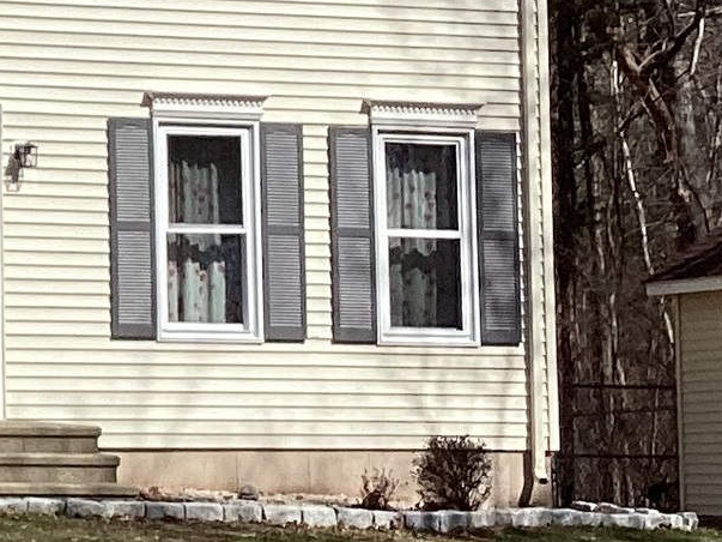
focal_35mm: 158
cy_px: 150
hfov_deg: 11.7
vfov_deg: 9.4
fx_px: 3295
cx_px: -502
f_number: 2.4
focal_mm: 3.3
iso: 25
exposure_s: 1/2203
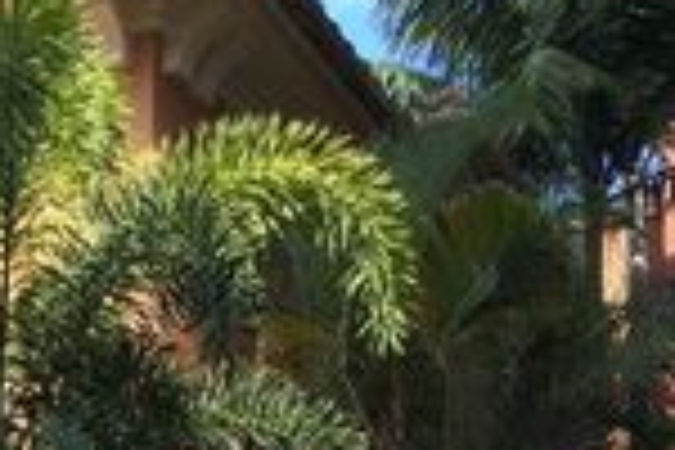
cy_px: 713
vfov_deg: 12.4
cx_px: -68
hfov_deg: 18.9
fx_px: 1950
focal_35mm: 104
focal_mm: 4.12
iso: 32
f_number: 2.2
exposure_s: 1/507
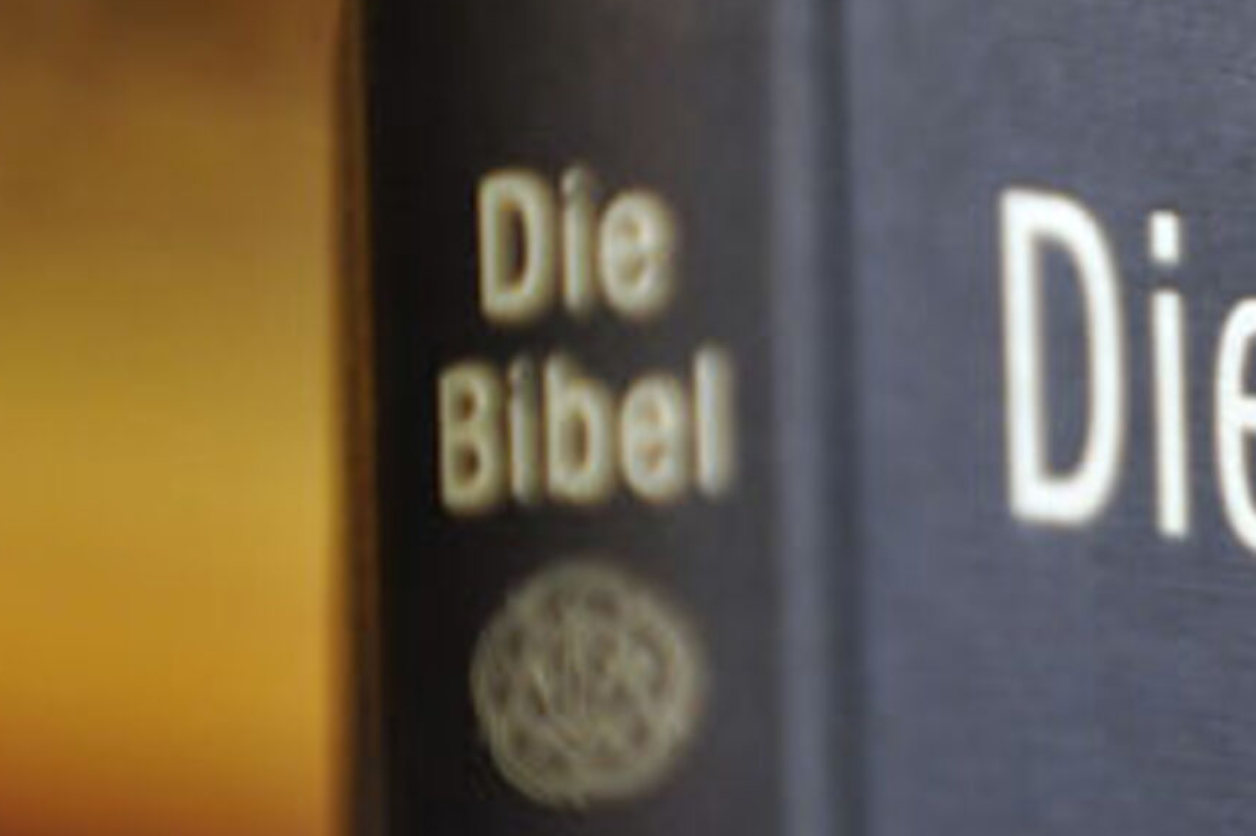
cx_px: 1347
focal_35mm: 535
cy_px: 321
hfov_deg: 3.9
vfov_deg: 2.6
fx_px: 18651
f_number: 2.8
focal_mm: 200
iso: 2000
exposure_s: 1/60
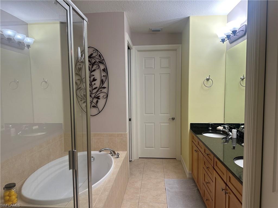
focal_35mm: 24
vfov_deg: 56.8
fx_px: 193
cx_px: 139
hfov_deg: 71.6
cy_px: 104
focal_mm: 6.86
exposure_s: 1/120
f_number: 1.78
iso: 125
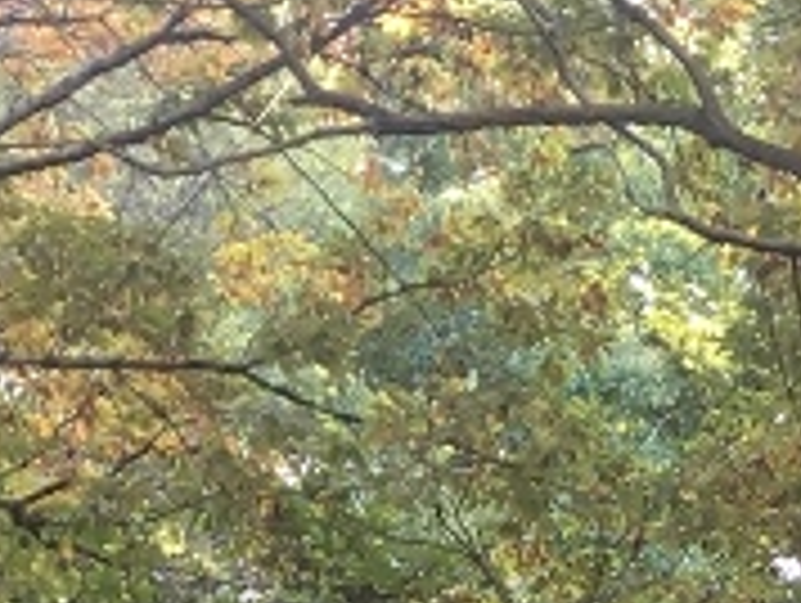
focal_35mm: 155
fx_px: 3591
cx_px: 1048
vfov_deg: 8.7
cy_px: 1454
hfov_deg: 12.3
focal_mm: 4.15
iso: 32
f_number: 2.2
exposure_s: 1/30
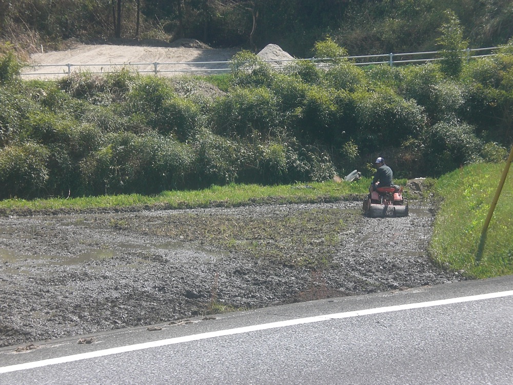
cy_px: 192
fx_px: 1482
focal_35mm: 100
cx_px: 256
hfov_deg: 19.6
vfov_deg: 14.8
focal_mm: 16.51
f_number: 5.4
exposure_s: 1/200
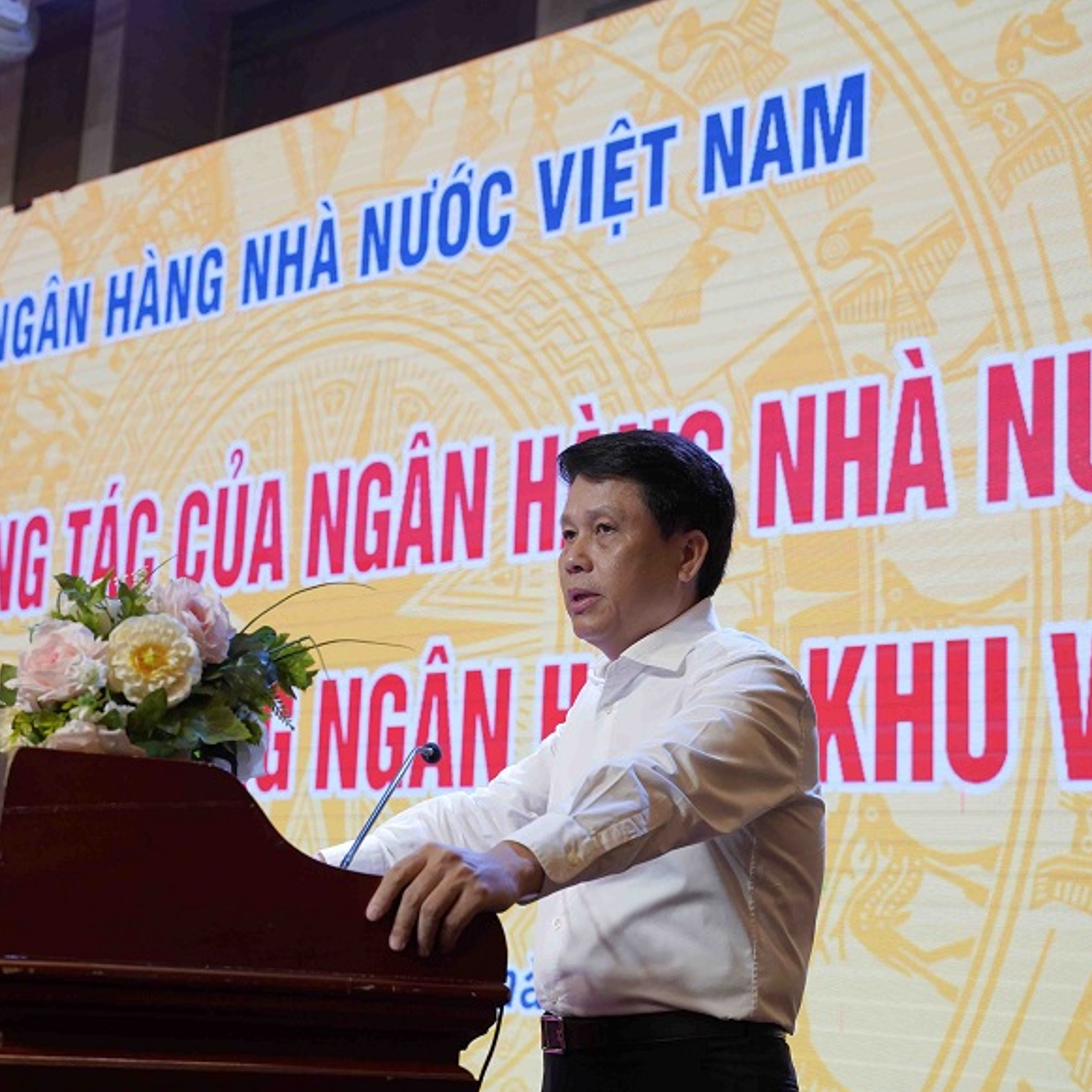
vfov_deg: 30.2
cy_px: 544
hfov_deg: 30.1
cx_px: 494
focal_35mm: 57
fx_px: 2027
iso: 800
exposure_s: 1/160
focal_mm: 43.6
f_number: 4
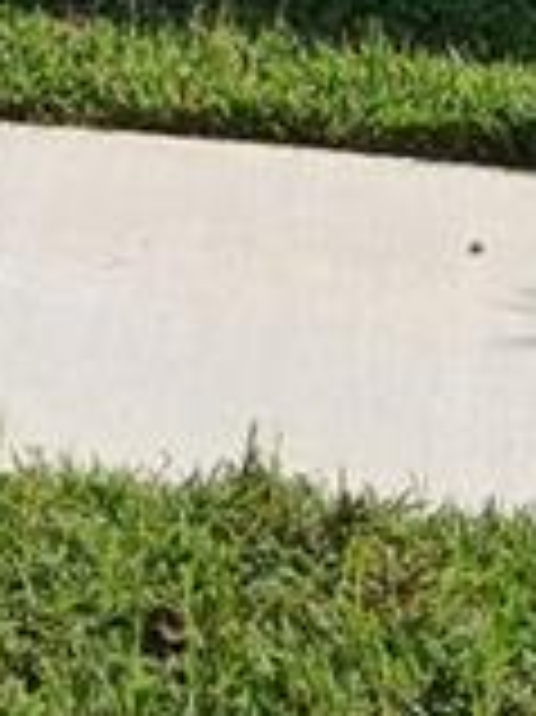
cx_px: -23
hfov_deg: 7.5
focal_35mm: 196
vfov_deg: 8.7
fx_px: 4052
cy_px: -1297
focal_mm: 3.98
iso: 20
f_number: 1.8
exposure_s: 1/853
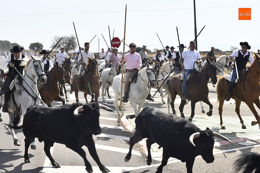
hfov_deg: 28.8
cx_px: 130
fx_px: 506
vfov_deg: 19.5
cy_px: 86
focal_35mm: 70
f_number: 11
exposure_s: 1/320
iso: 400
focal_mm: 70
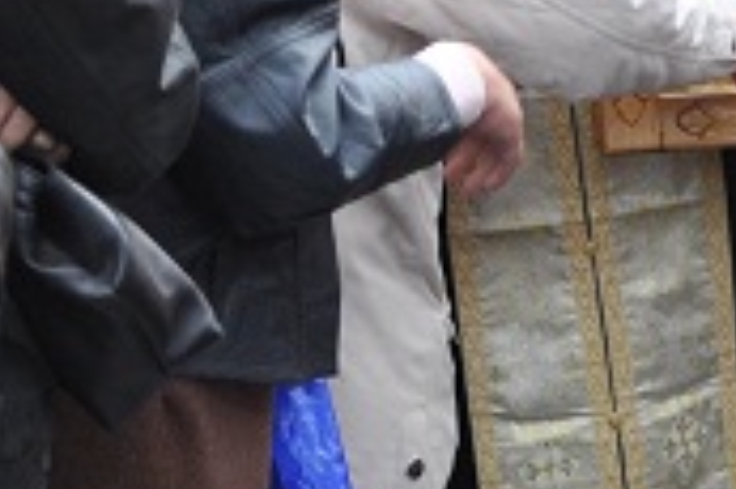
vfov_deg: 7.3
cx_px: 876
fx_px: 3819
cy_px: -83
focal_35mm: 187
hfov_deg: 10.8
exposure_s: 1/200
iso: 500
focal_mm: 24
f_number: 7.1
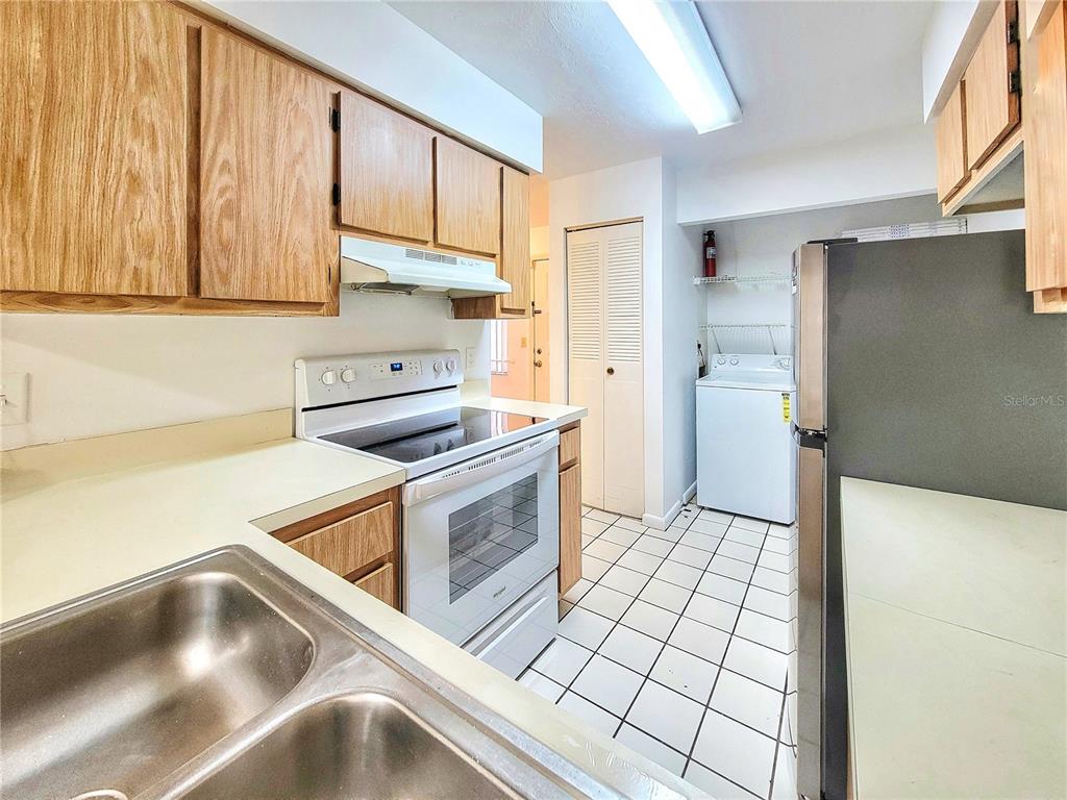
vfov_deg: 89.9
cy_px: 400
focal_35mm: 13
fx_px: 401
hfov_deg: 106.2
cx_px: 534
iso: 320
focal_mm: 2.2
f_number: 2.2
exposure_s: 1/40
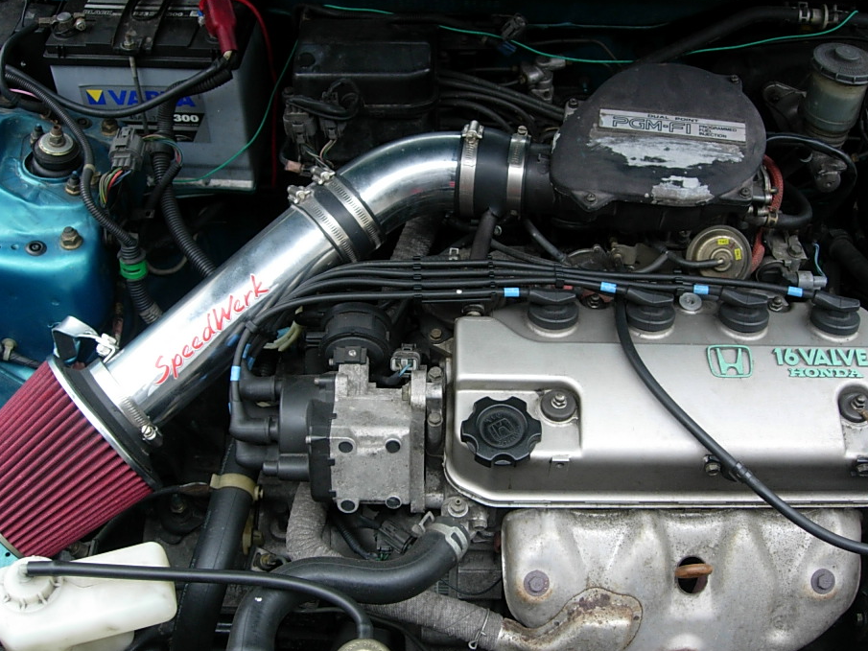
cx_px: 445
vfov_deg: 33.6
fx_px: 1078
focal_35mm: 43
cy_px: 340
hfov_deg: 43.8
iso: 64
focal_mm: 7.8
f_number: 2.8
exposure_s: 1/20.7
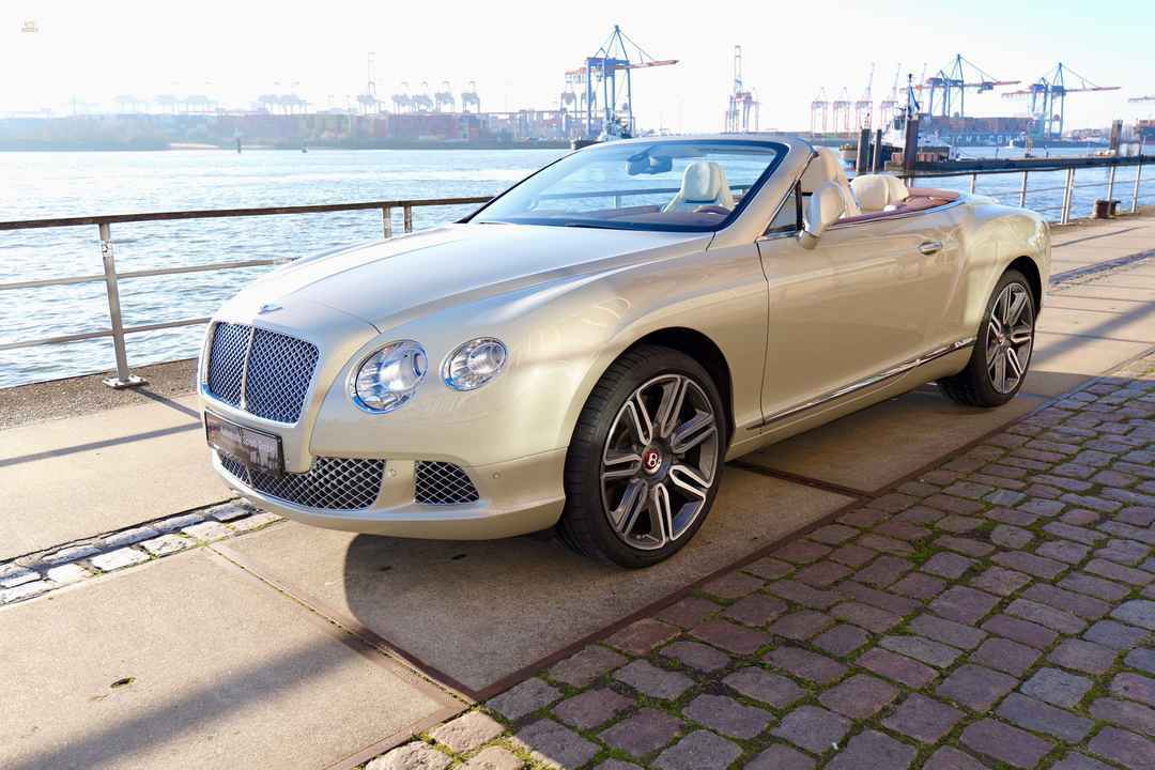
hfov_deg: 63.7
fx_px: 930
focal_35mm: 29
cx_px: 578
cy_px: 385
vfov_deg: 45.0
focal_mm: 29
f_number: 5
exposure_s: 1/125
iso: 100
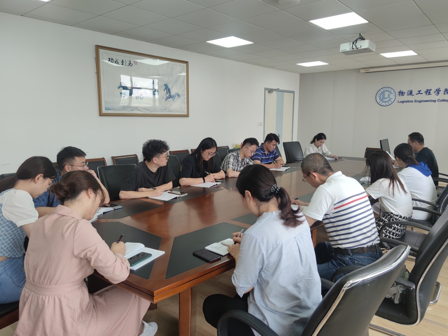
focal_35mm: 24
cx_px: 224
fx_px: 311
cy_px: 168
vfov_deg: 56.8
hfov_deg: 71.6
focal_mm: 6.72
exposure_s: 1/100
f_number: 1.69
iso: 80
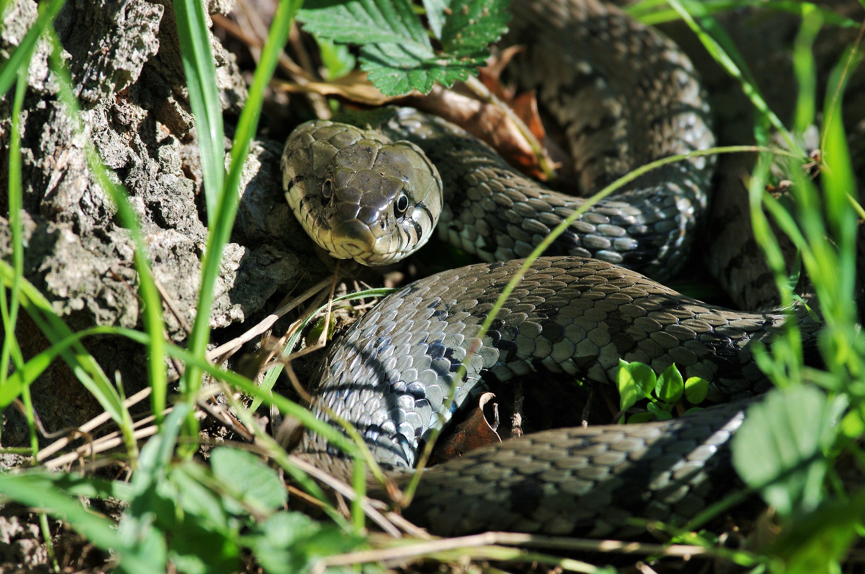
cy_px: 287
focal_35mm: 450
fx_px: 10799
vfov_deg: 3.0
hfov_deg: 4.6
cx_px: 432
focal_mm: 300
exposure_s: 1/180
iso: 200
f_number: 8
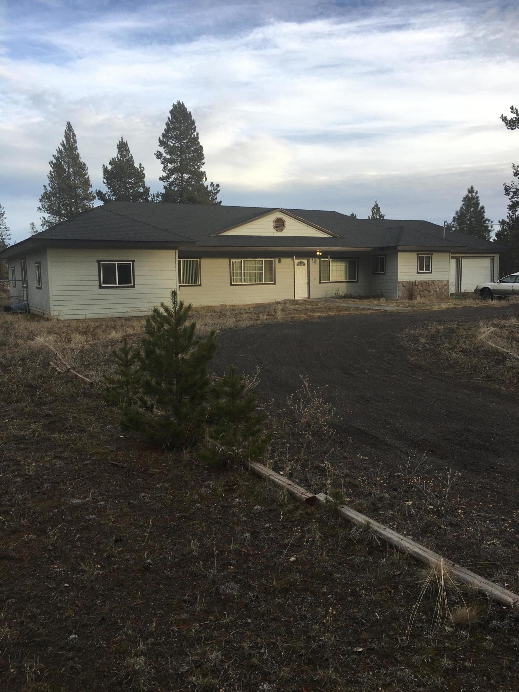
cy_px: 346
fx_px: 580
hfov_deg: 48.2
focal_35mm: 29
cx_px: 260
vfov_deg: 61.7
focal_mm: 4.15
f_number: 2.2
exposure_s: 1/450
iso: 25
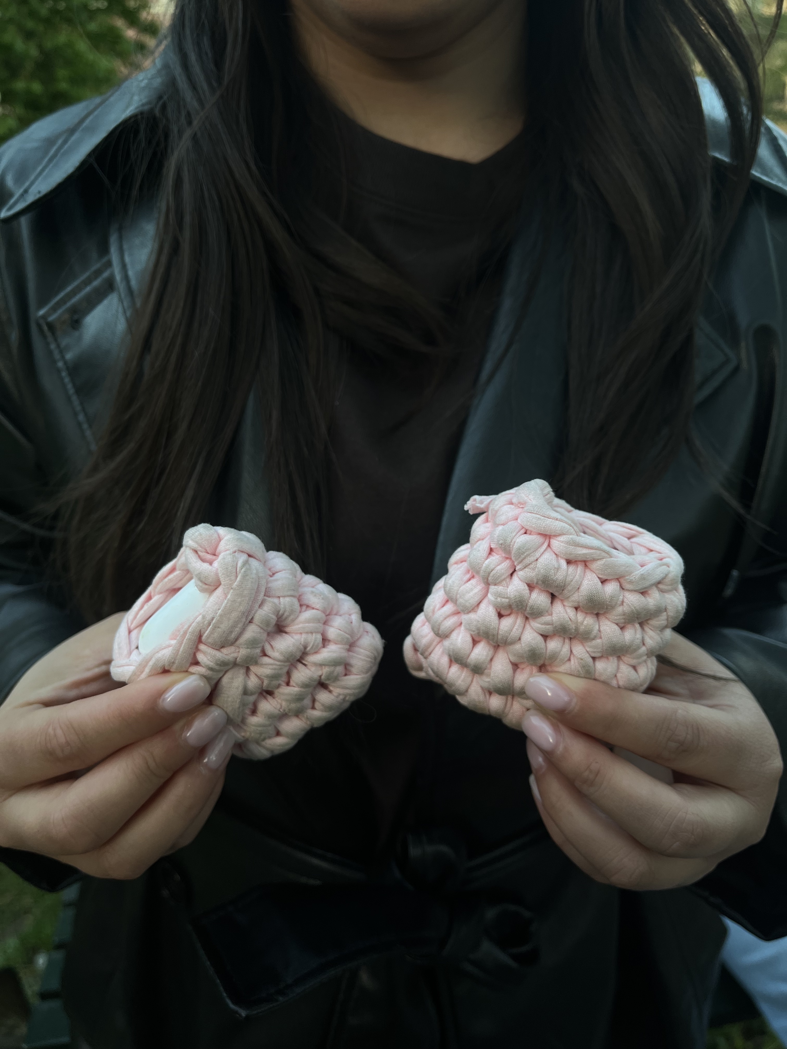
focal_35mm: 26
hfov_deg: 53.1
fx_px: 788
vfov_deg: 67.3
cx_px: 394
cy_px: 524
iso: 40
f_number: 1.6
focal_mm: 5.1
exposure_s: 1/122
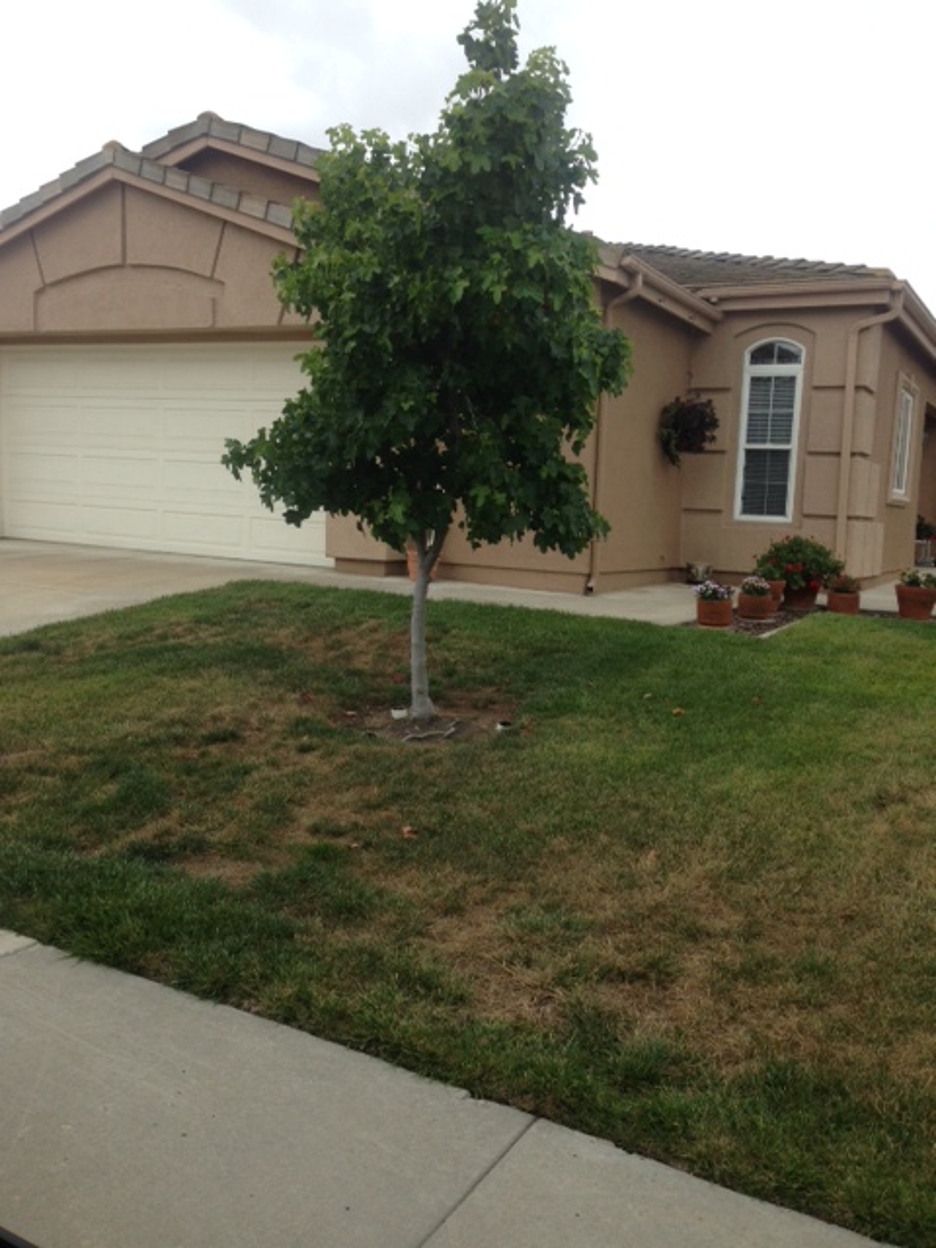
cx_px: 468
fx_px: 1190
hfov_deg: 42.9
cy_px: 624
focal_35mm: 33
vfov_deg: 55.4
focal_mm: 4.12
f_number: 2.4
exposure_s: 1/889
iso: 50
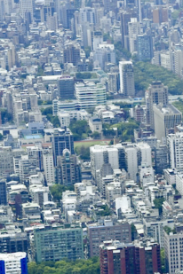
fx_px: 1677
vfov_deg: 9.3
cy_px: 180
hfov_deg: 6.2
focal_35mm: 220
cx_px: 287
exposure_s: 1/500
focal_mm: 66
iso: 100
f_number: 5.6
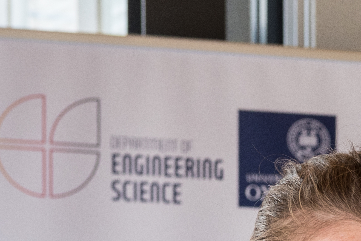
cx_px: 656
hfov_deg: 8.8
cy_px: 461
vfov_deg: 6.0
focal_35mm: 224
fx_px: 2246
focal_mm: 50
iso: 400
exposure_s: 1/60
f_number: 6.3
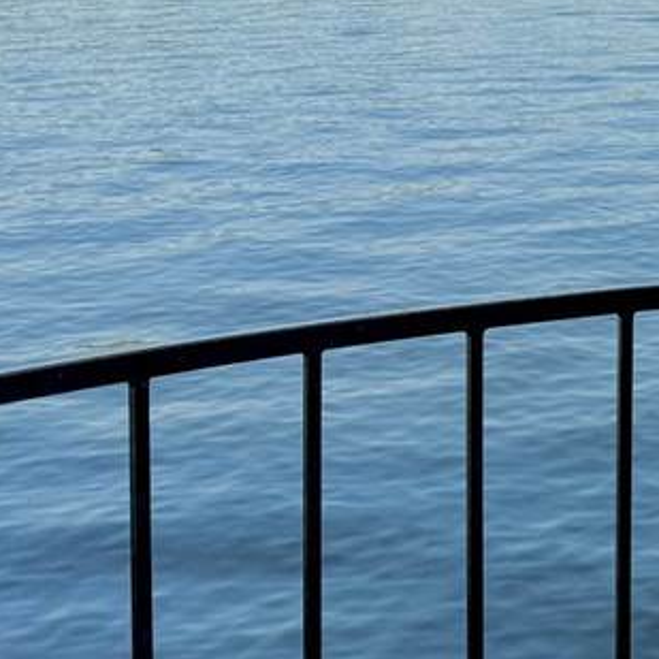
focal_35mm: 88
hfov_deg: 16.7
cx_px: 1154
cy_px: -19
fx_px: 1895
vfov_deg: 19.1
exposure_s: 1/3425
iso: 80
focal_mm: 6.76
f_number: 1.78
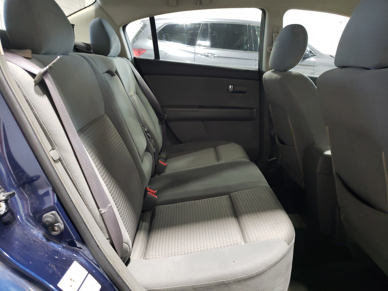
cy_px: 146
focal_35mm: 26
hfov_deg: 67.3
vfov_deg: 53.1
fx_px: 291
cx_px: 194
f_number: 1.5
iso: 271
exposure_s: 1/30
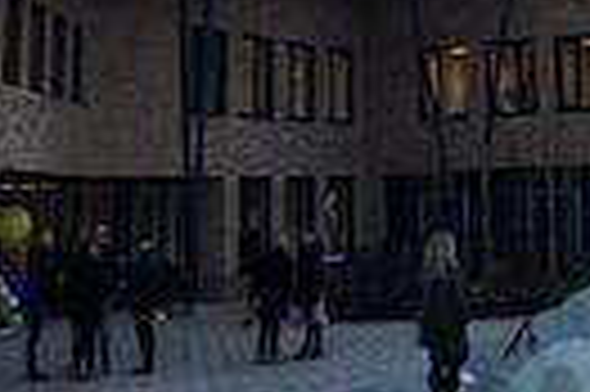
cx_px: 570
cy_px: -106
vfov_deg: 14.7
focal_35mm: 89
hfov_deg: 22.2
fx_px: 1457
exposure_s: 1/108
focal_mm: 4.15
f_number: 2.2
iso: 25
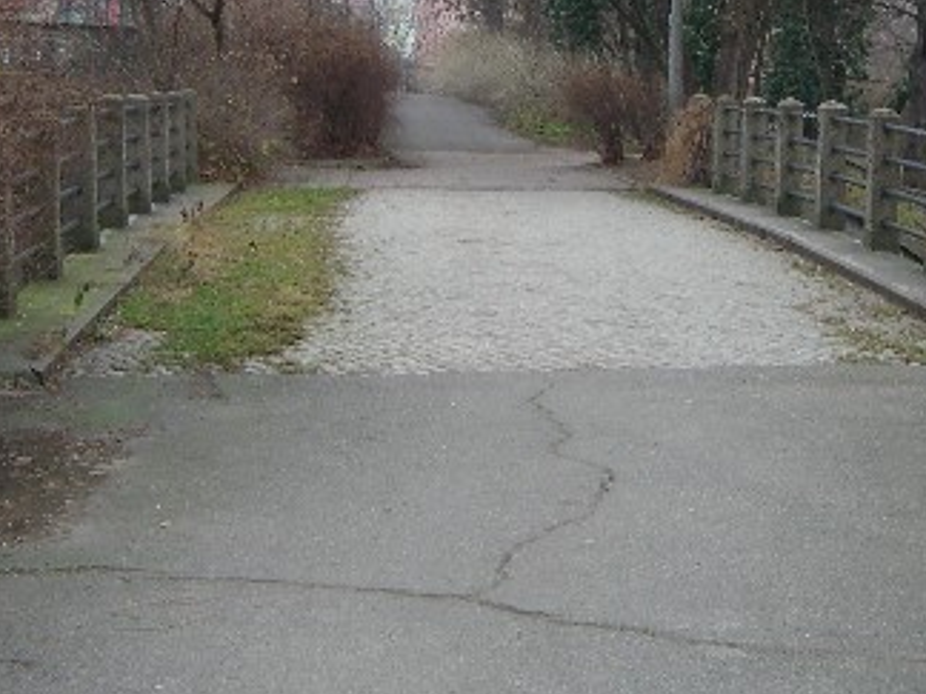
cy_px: 231
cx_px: 617
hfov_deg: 26.9
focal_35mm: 72
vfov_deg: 20.4
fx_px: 1926
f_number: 2.8
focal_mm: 7.9
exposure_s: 1/40
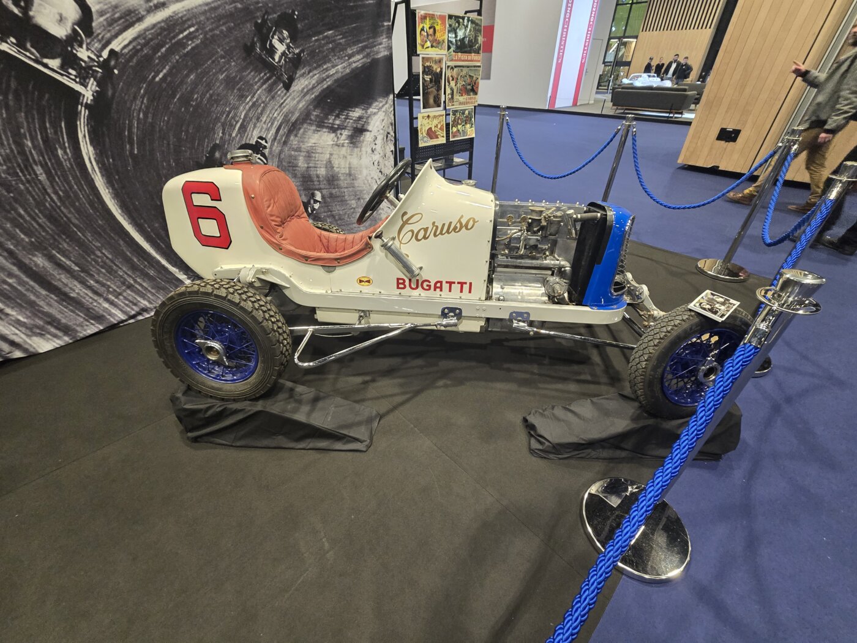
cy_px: 322
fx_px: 322
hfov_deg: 106.2
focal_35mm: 13
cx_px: 428
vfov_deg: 89.9
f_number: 2.2
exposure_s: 1/50
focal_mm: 2.2
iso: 640
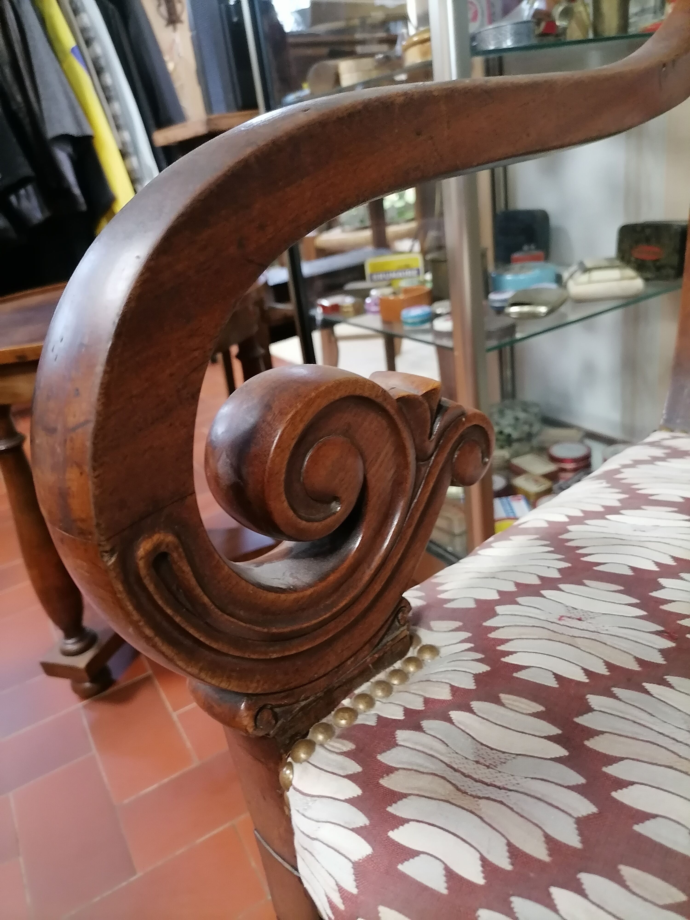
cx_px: 345
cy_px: 460
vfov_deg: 67.3
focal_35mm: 26
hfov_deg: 53.1
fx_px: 691
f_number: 1.8
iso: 800
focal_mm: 5.4
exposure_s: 1/30
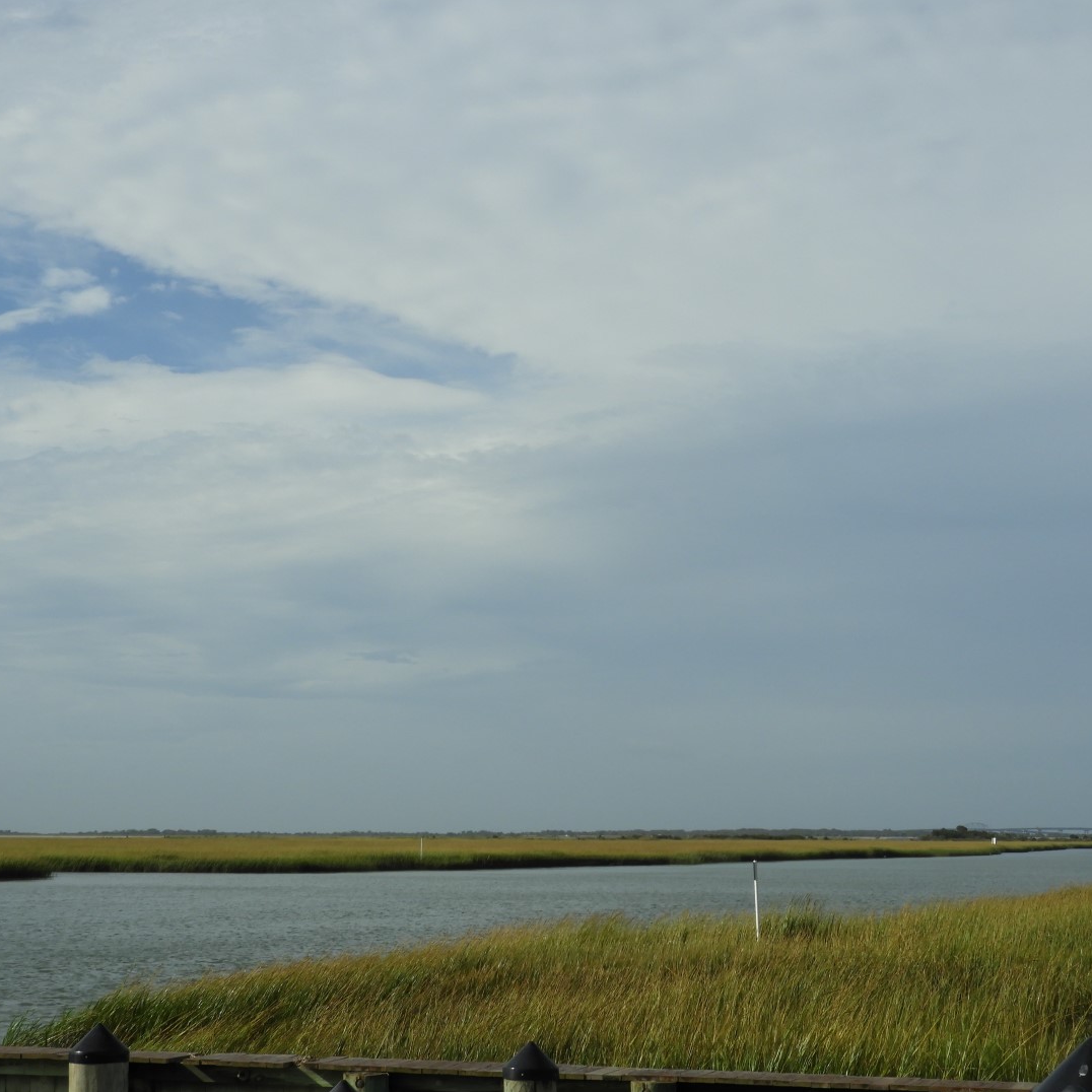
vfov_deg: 24.3
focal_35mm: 71
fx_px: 2534
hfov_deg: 24.3
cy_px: 547
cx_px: 592
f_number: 4.2
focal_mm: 10.7
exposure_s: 1/2000
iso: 100
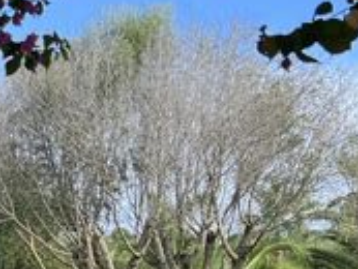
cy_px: 319
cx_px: -191
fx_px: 1097
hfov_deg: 16.7
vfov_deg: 13.6
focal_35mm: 106
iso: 50
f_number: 1.5
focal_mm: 5.7
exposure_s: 1/1079
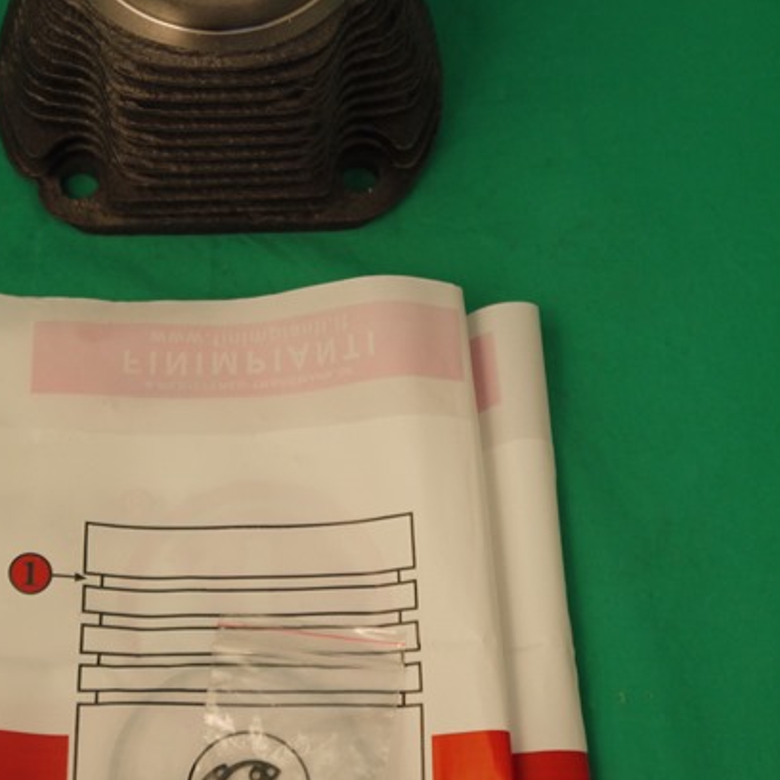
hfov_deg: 17.0
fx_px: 2600
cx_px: 247
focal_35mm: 102
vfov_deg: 17.0
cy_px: 283
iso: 320
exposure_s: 1/60
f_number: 5
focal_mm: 31
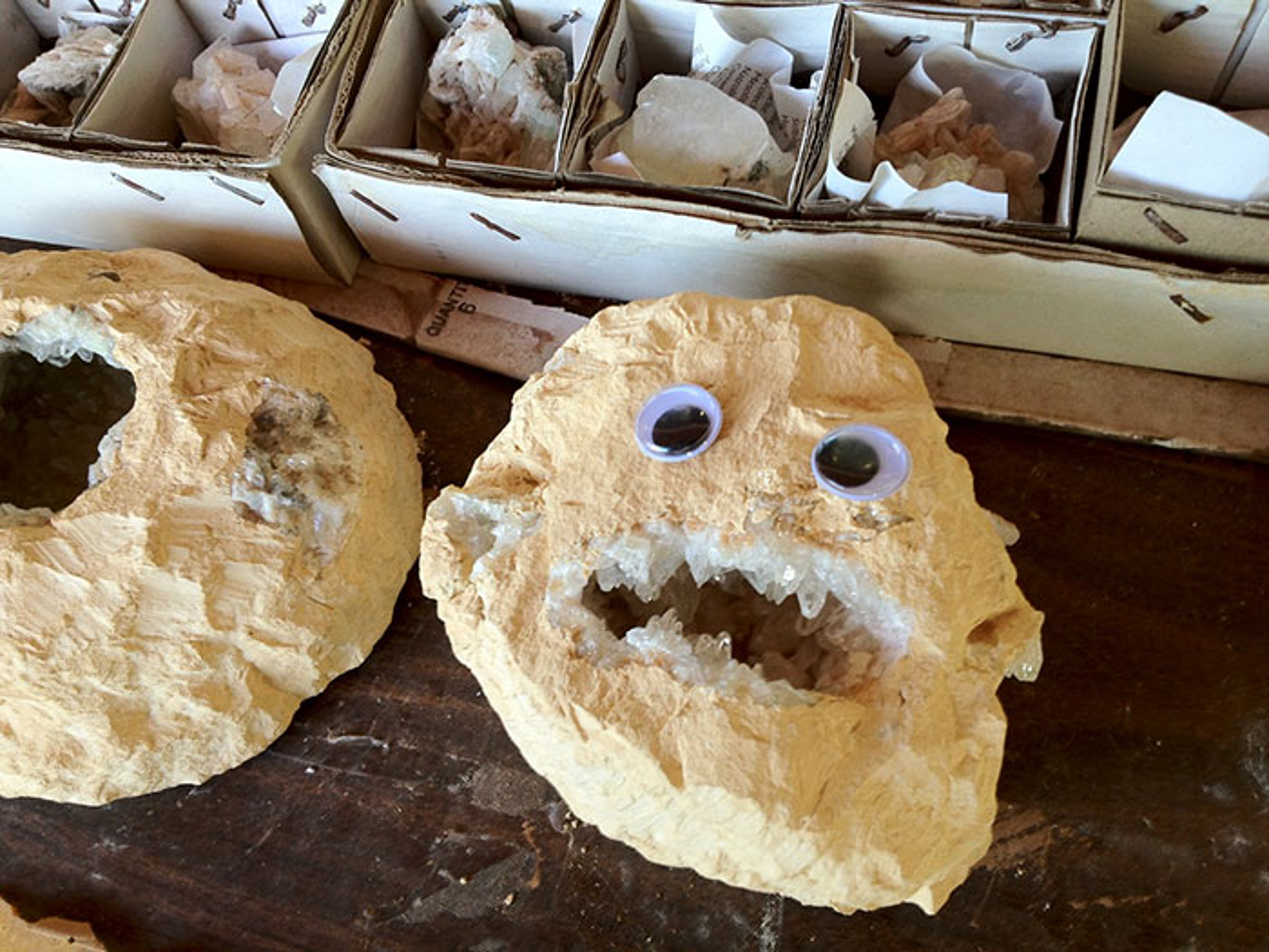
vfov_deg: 40.7
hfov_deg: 52.6
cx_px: 634
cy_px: 476
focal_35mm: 35
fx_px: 1283
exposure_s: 1/60
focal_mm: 4.28
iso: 80
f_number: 2.4
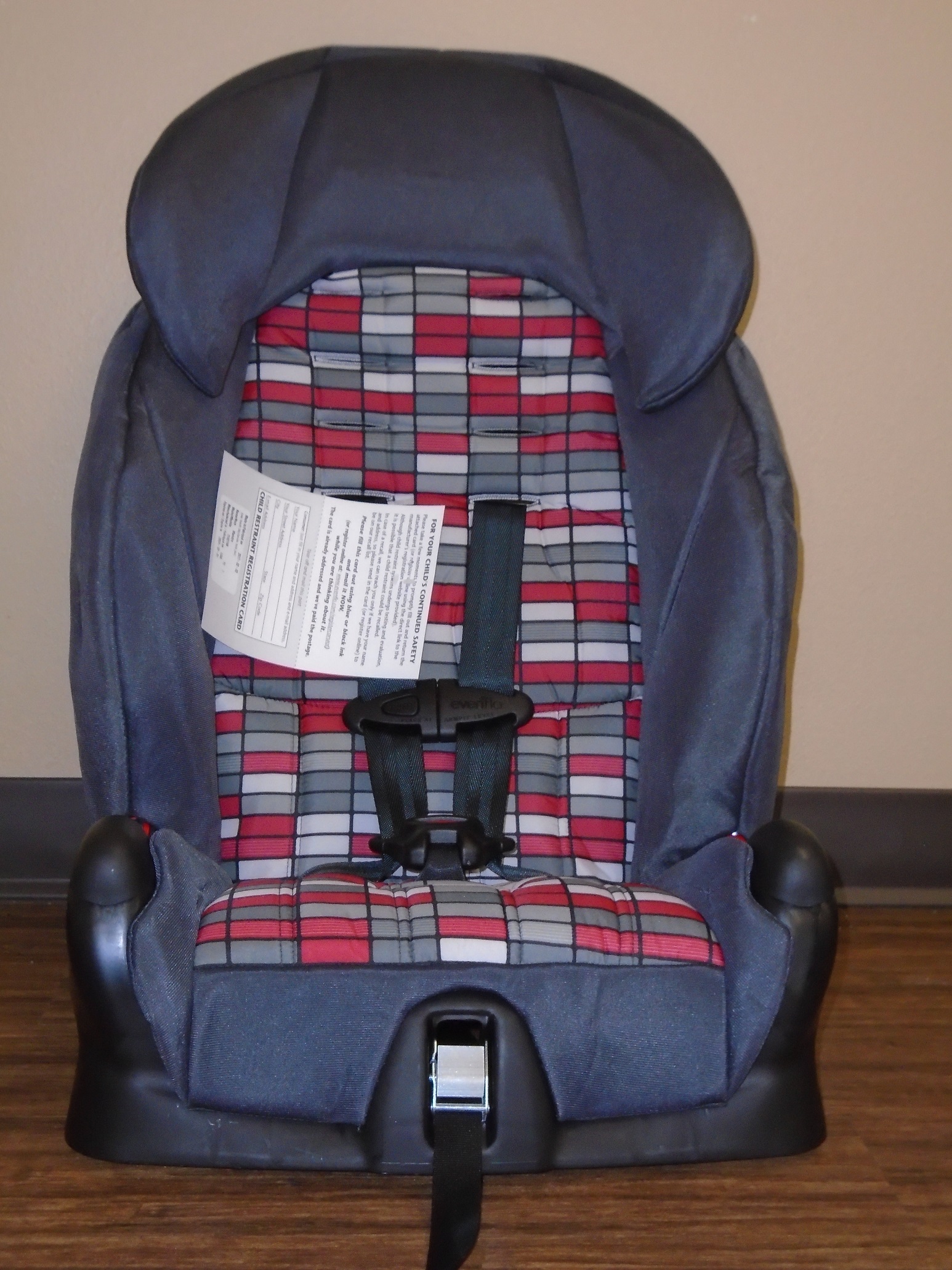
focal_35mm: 49
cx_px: 476
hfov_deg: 29.7
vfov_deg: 38.9
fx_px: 1797
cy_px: 635
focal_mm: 8.7
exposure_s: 1/50
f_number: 4.5
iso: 400
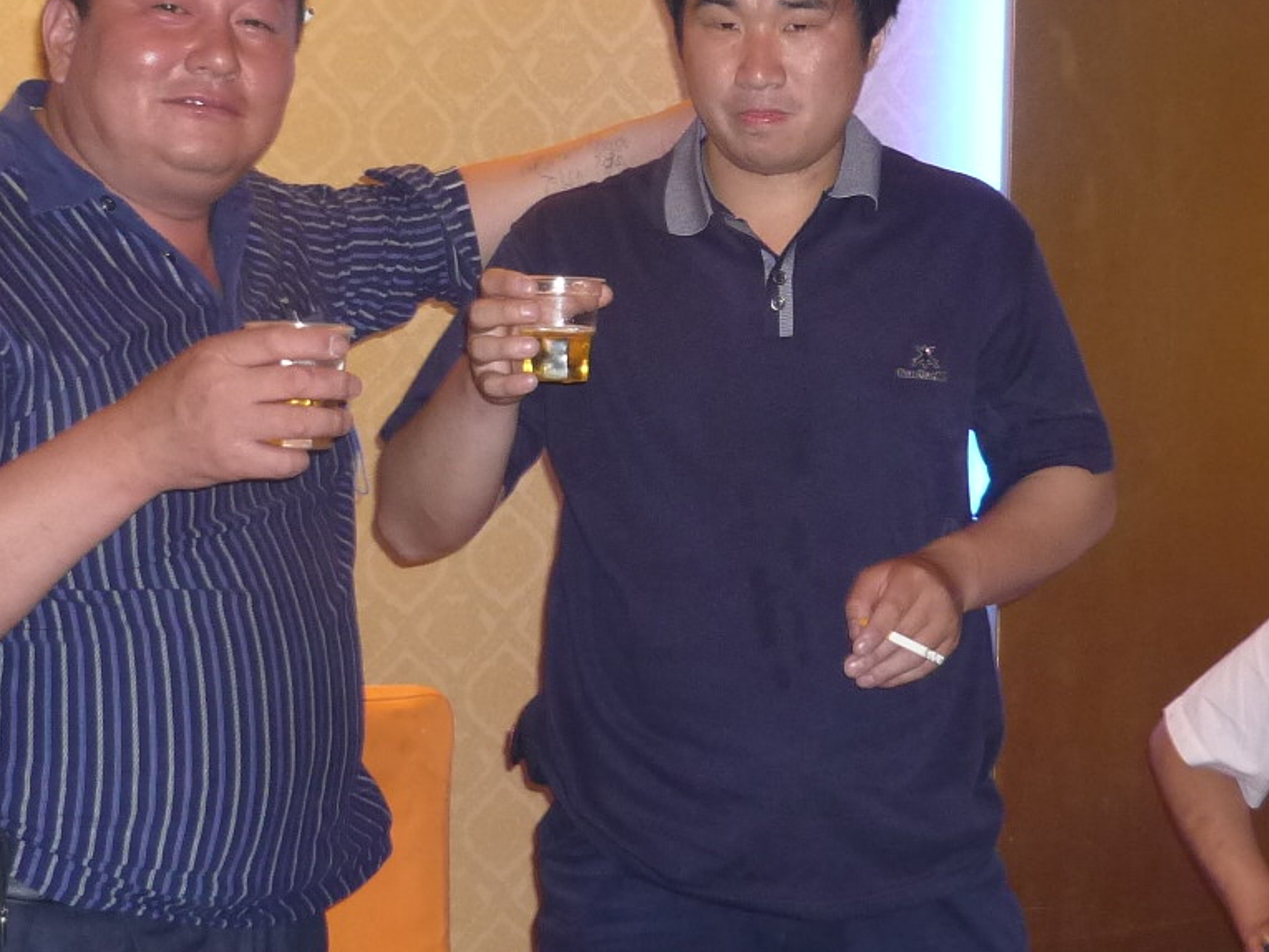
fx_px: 2530
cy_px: 297
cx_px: 727
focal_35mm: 69
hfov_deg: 28.1
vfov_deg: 21.2
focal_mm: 5.5
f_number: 2.8
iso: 250
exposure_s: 1/30
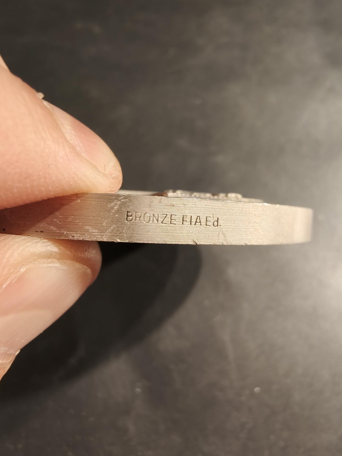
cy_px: 228
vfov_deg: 73.9
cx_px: 171
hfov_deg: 58.9
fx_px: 303
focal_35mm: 23
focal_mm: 2.32
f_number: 2
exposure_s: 1/72
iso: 160
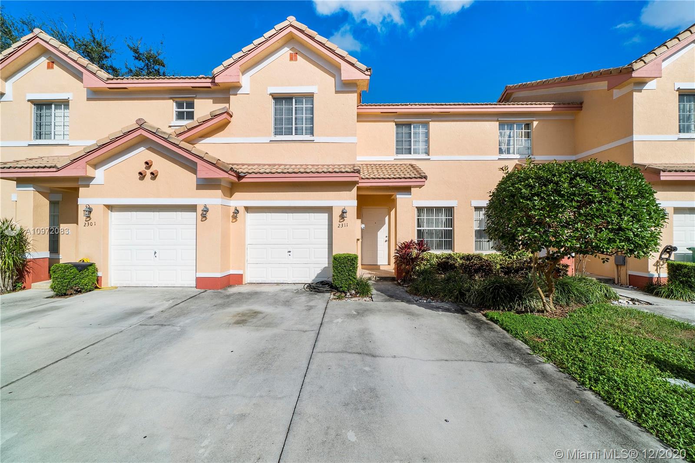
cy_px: 232
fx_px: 290
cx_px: 348
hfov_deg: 100.4
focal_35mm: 15
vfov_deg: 77.3
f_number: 11
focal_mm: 10
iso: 100
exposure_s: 1/320
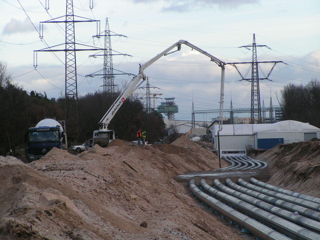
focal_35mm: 206
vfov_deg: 7.2
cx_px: 160
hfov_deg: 9.6
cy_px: 120
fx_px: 1904
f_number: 4.5
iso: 50
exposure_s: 1/250
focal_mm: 31.5
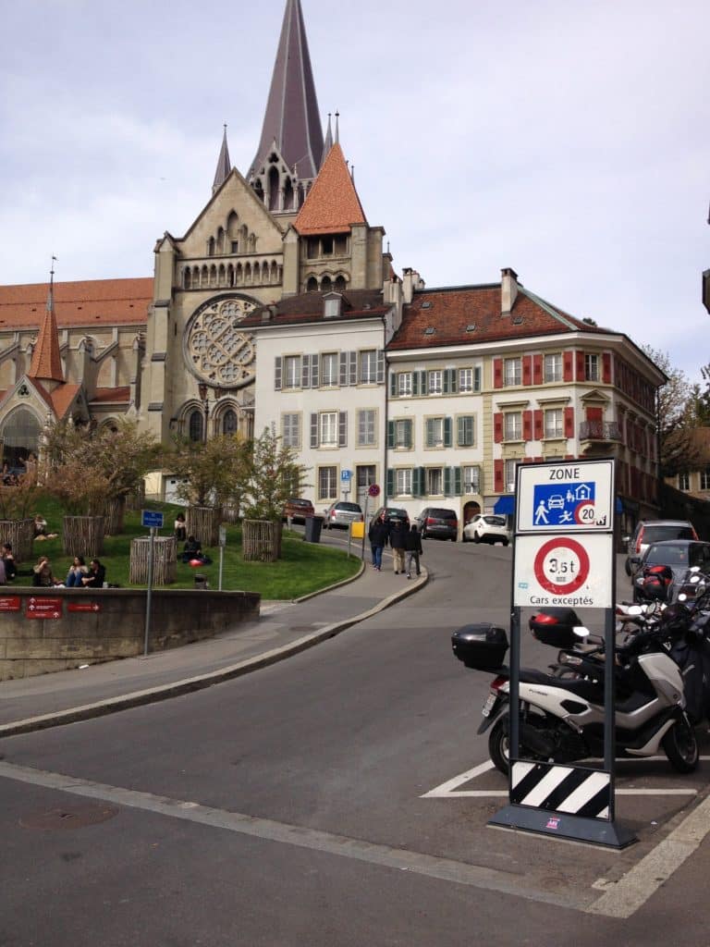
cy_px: 474
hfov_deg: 40.7
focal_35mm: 35
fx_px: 957
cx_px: 355
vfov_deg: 52.6
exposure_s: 1/1727
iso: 50
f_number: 2.4
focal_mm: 4.28
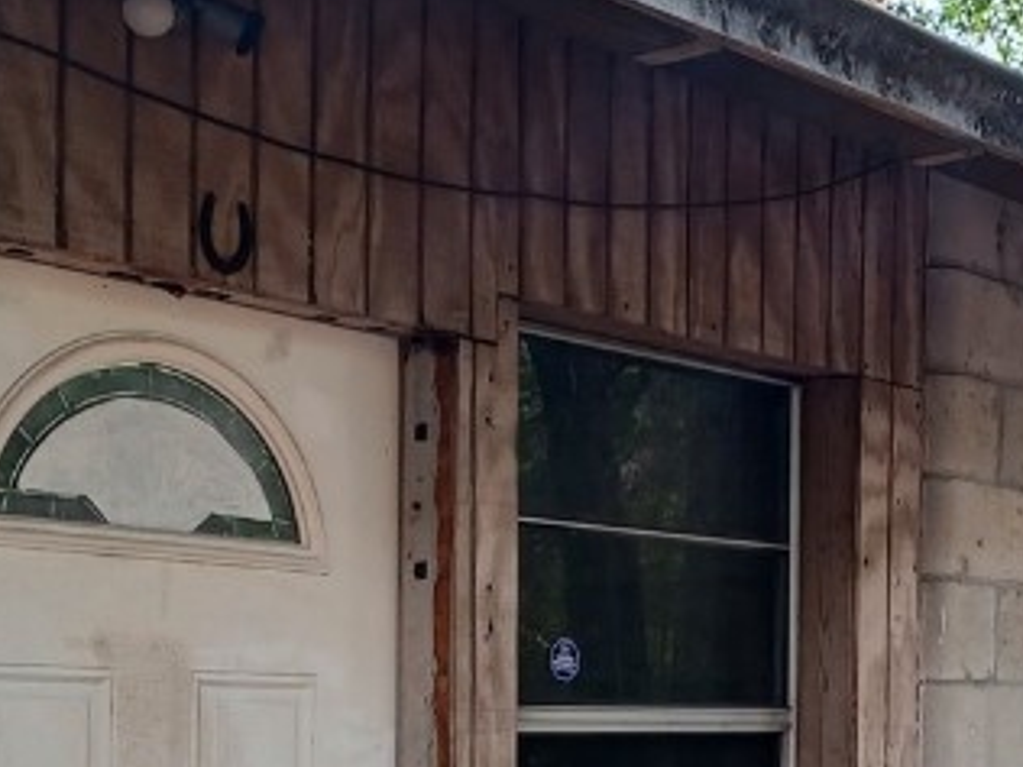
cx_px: 965
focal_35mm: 81
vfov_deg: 17.9
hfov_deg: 23.3
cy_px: 693
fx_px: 2394
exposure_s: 1/60
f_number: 1.8
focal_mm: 4.6
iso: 50
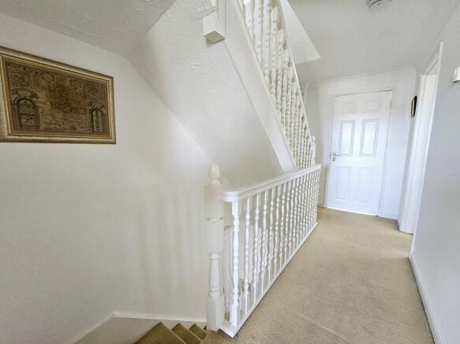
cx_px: 230
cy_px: 172
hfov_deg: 106.2
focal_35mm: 13
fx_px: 173
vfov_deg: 89.9
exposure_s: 1/33
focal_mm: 2.2
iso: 320
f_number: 2.2
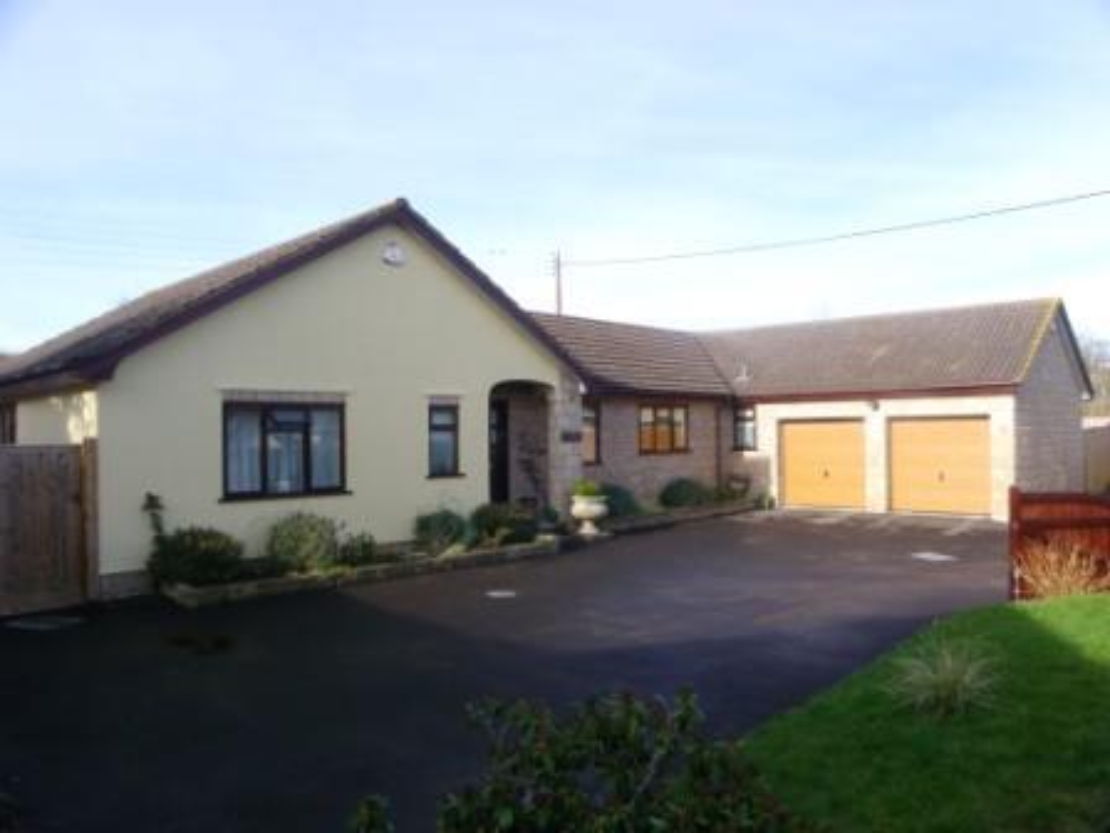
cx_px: 555
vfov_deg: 53.1
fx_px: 834
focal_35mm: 26
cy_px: 416
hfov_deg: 67.3
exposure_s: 1/160
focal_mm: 4.6
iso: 100
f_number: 7.1
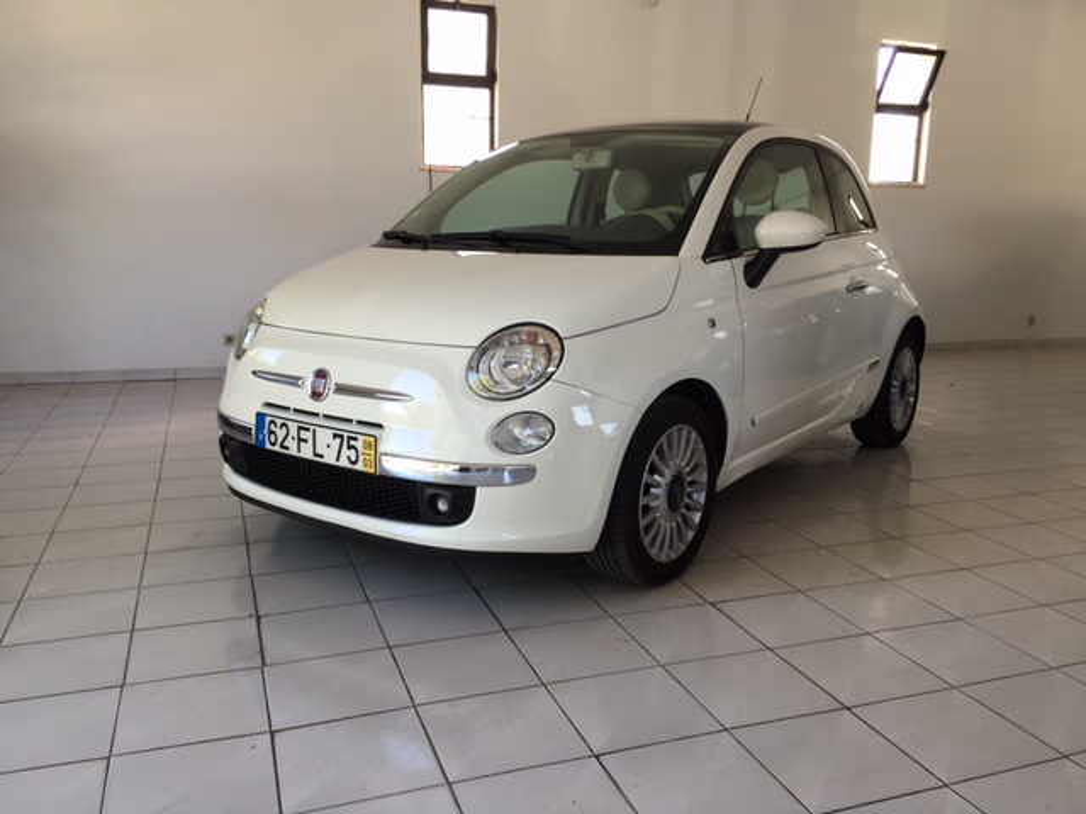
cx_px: 543
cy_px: 407
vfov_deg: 48.2
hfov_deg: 61.7
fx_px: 910
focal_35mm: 29
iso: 25
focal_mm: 4.15
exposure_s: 1/50
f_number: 2.2
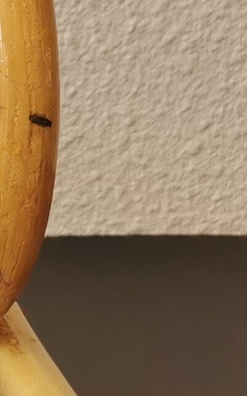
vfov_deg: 12.8
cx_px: -662
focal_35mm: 163
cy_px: 112
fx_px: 1758
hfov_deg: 6.7
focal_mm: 5.58
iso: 50
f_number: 1.8
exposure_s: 1/130
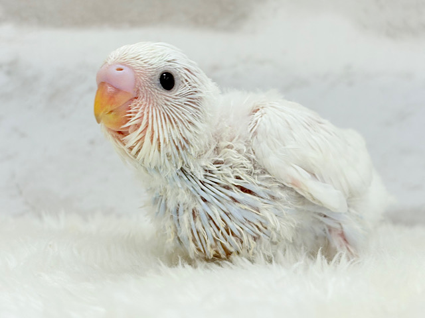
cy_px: 159
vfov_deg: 28.0
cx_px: 212
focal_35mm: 52
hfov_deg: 36.8
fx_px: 638
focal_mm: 5.96
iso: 32
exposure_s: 1/50
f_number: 1.6
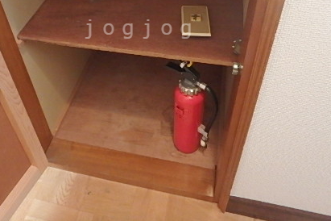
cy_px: 29
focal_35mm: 34
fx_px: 313
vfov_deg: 36.8
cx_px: 140
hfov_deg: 55.6
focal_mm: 3.7
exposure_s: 1/20
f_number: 3.5
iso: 800
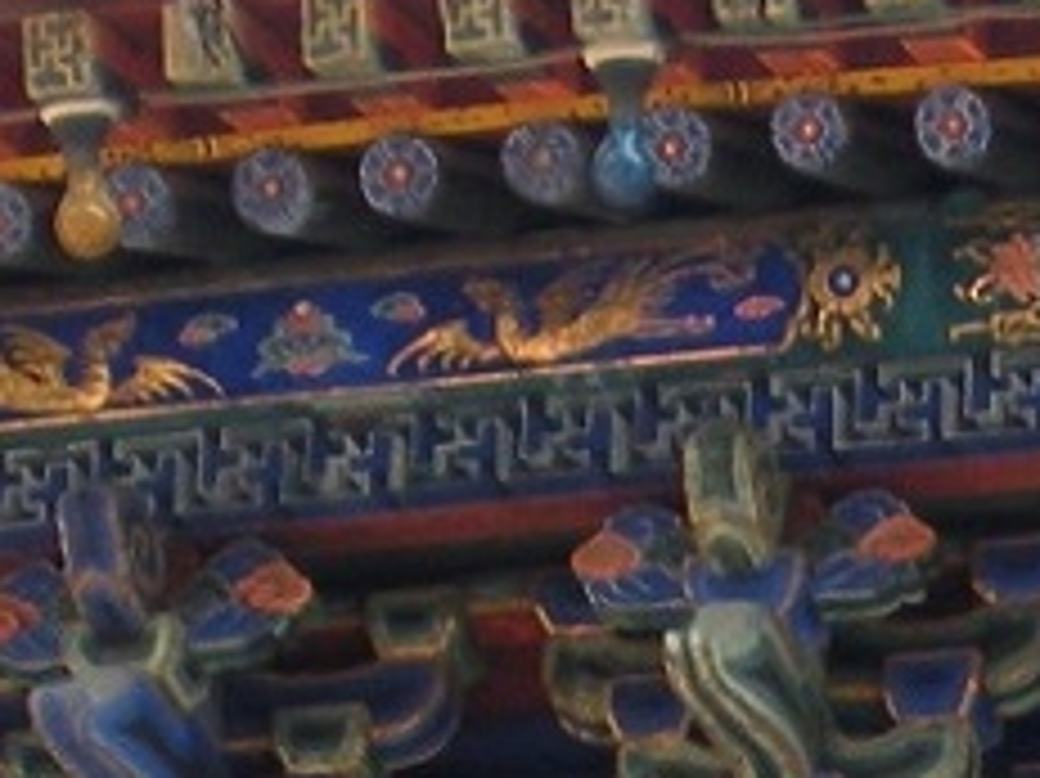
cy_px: 2017
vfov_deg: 5.4
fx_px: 7958
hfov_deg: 7.4
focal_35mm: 265
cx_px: 1513
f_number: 3.5
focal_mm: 6.3
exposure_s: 1/73
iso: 64
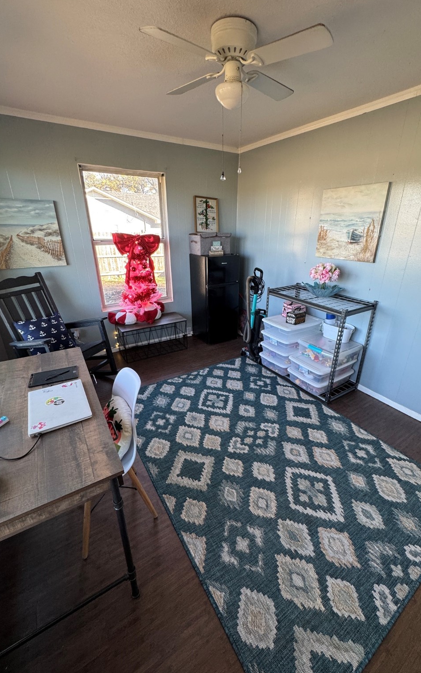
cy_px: 338
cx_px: 226
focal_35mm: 15
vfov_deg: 101.5
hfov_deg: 74.7
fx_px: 275
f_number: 2.2
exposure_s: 1/120
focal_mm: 2.22
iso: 200
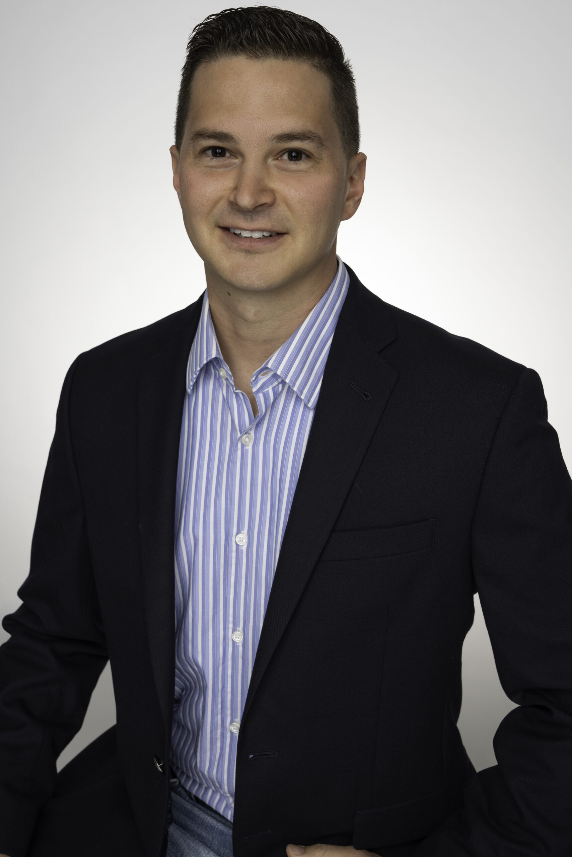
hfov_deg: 31.2
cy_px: 428
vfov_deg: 45.4
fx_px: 1024
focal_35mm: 43
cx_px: 286
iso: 200
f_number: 9
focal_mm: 43
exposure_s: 1/125
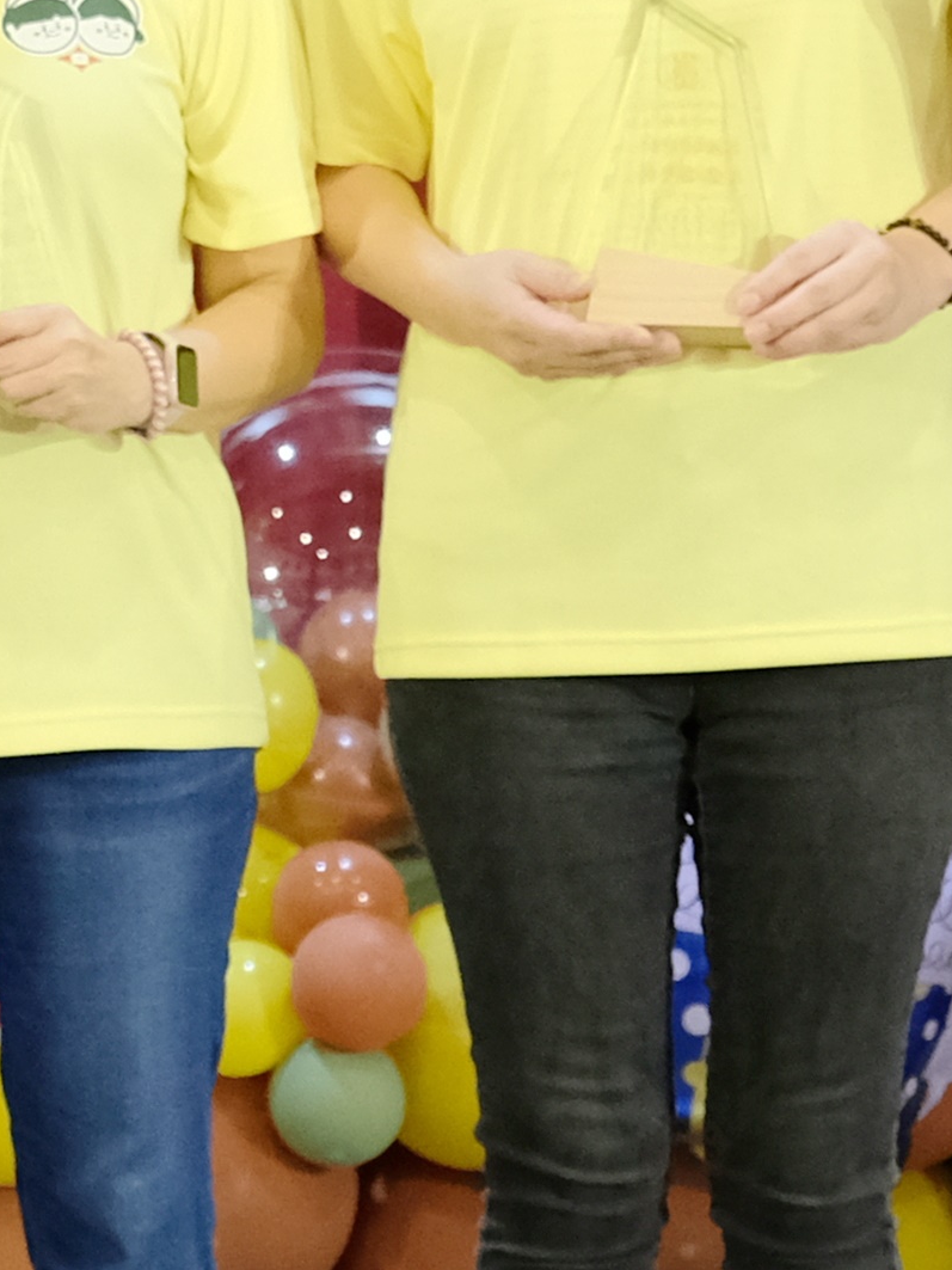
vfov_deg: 7.7
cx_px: -710
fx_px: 9352
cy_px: -48
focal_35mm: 255
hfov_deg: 5.7
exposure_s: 1/60
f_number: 4
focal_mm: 31.1
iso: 1600
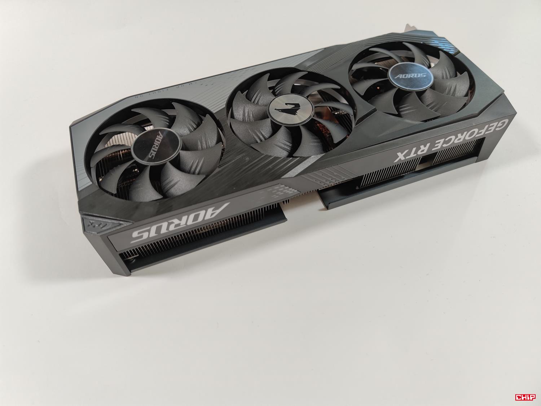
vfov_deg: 54.9
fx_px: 391
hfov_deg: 69.4
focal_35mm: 25
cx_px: 270
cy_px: 203
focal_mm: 6.78
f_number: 1.85
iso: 77
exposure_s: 1/100
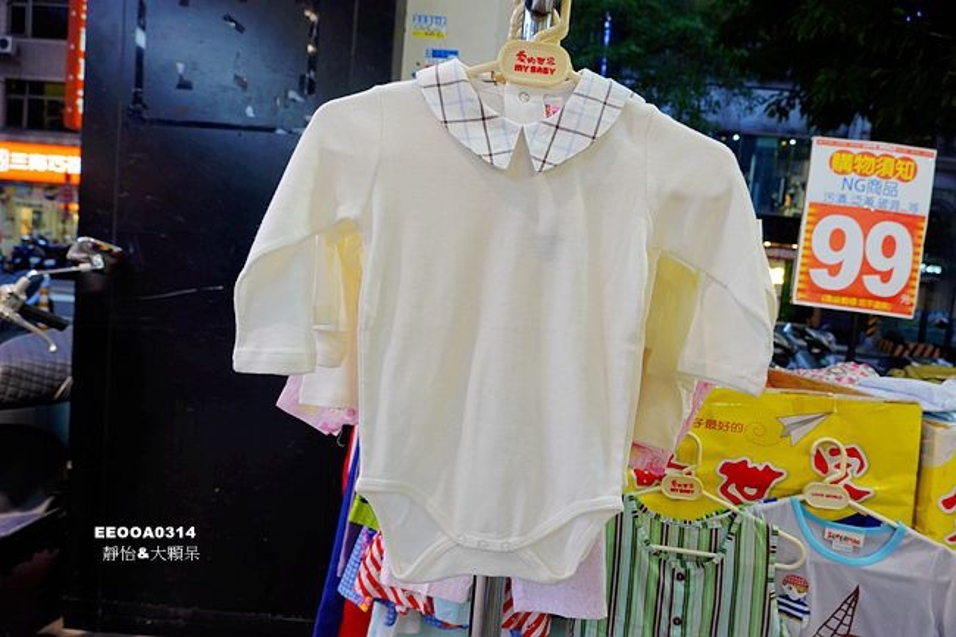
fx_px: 637
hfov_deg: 73.8
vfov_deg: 53.1
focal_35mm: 24
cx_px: 478
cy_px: 318
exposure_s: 1/30
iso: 200
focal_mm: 9
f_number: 2.8
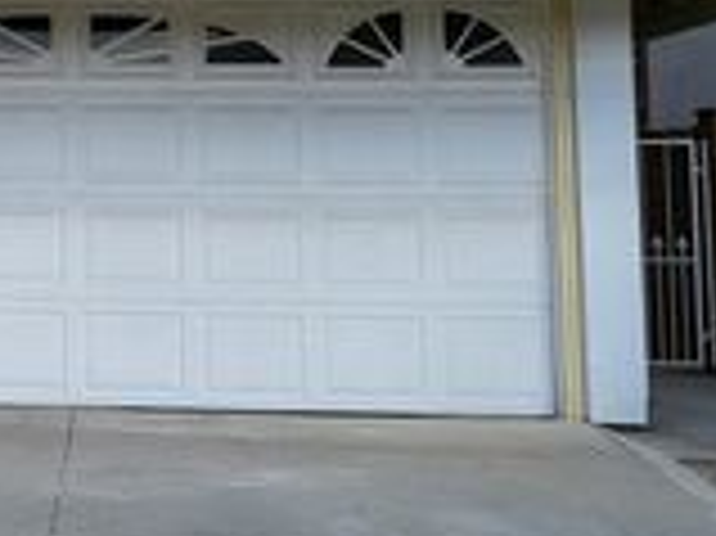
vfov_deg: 17.7
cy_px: 43
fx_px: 1695
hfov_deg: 22.2
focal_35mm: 82
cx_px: -122
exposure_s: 1/1571
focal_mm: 4.25
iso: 50
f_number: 1.8
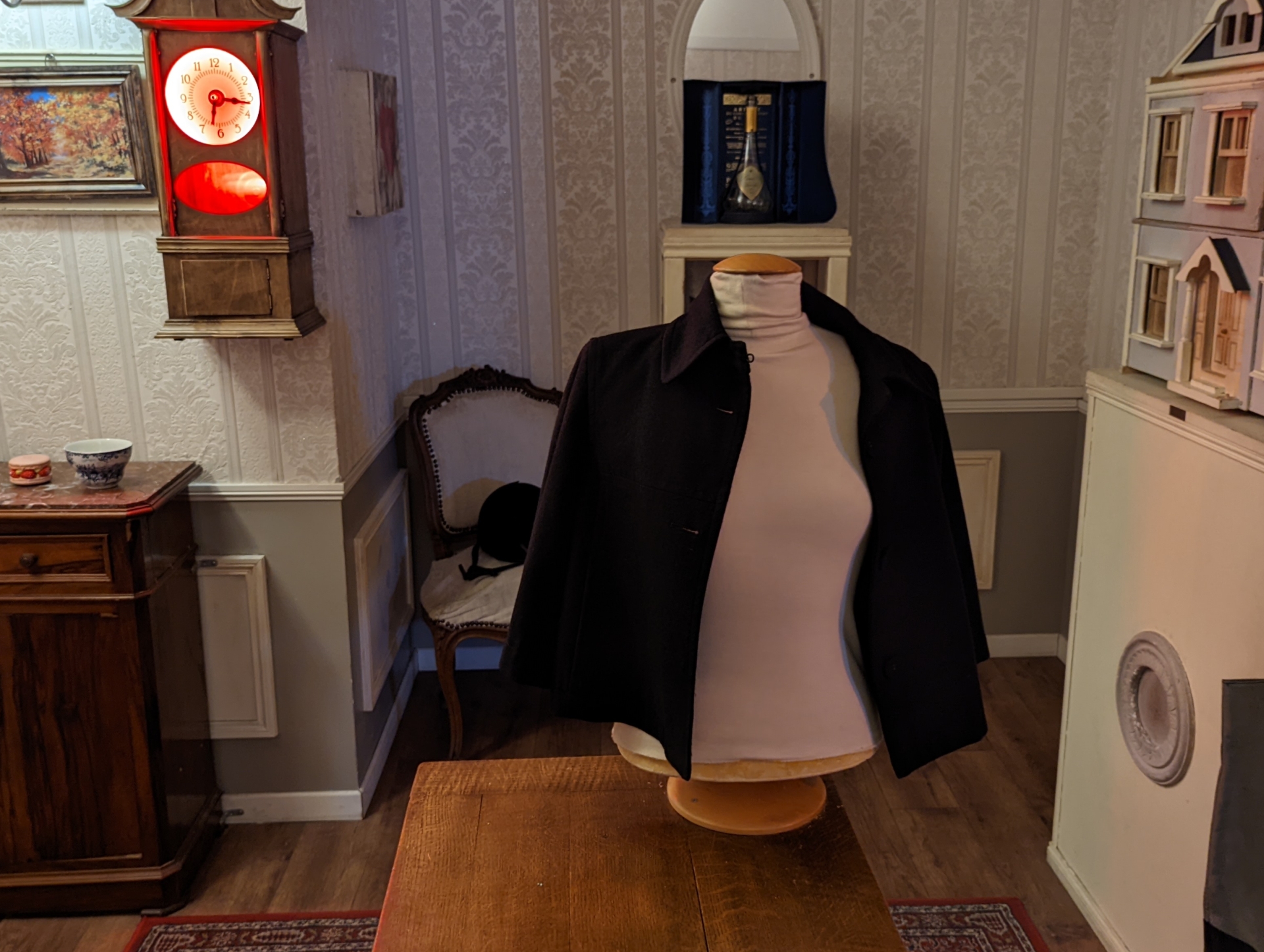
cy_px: 476
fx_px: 1170
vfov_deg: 44.3
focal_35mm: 32
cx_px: 652
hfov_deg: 56.7
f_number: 1.85
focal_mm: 6.81
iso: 177
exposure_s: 1/2.82
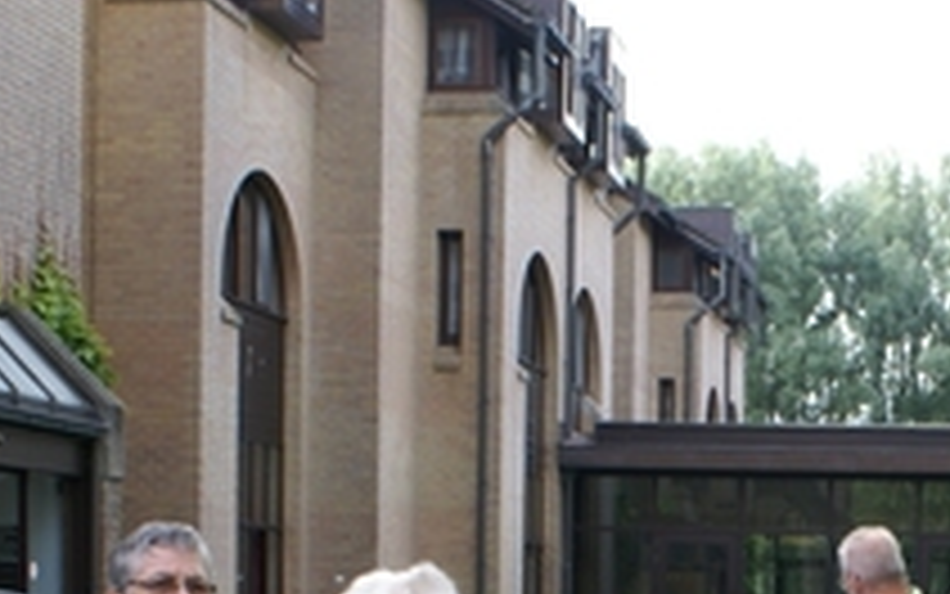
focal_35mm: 87
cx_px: 855
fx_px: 2253
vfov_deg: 14.3
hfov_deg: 23.2
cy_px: 824
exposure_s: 1/60
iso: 100
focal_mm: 20
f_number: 6.3
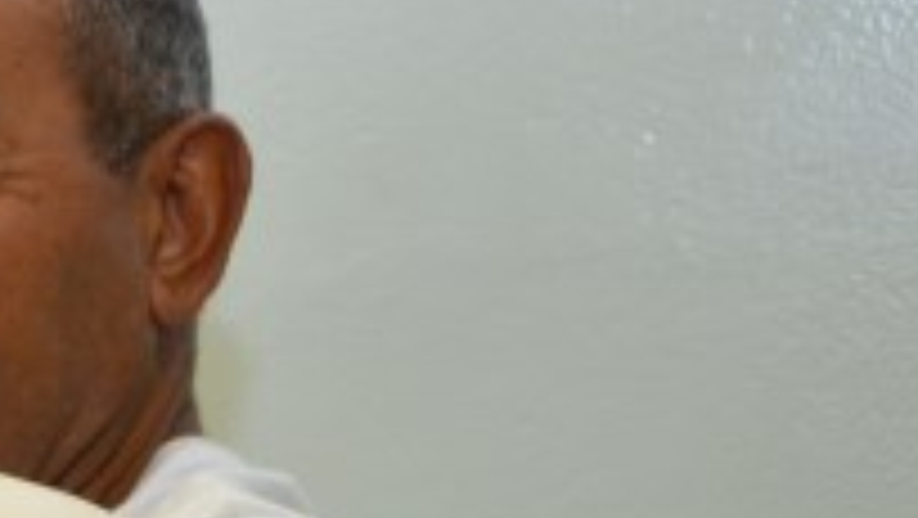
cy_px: 793
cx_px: -542
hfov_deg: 16.4
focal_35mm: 117
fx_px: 2846
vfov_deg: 10.0
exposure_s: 1/60
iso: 800
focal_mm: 21
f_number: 4
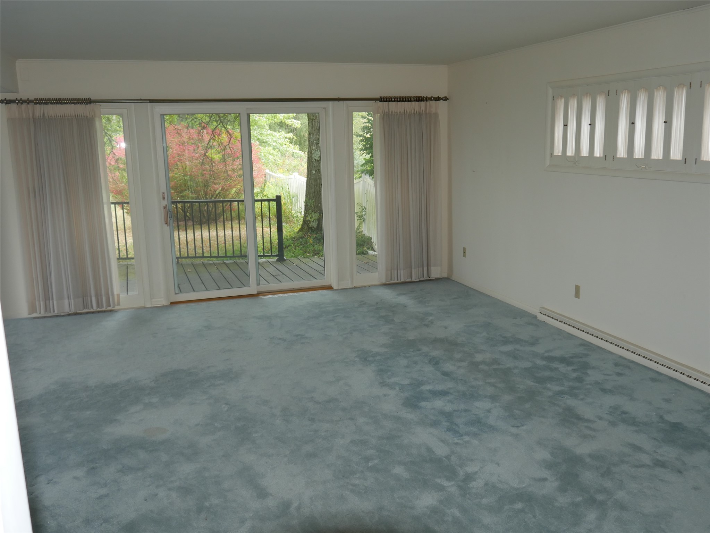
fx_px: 657
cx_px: 355
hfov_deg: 56.8
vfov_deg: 44.2
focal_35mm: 32
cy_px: 266
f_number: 3.6
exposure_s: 1/125
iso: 400
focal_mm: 16
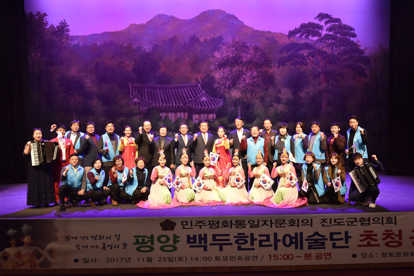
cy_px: 138
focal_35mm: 38
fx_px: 437
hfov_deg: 50.7
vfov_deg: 35.1
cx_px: 207
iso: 2000
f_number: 5.6
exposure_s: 1/125
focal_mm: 38
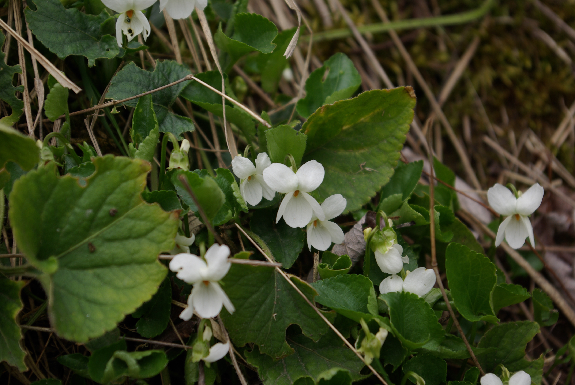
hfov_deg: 29.8
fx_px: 1079
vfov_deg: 20.2
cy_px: 192
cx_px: 288
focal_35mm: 68
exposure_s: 1/125
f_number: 6.7
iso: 100
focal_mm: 45
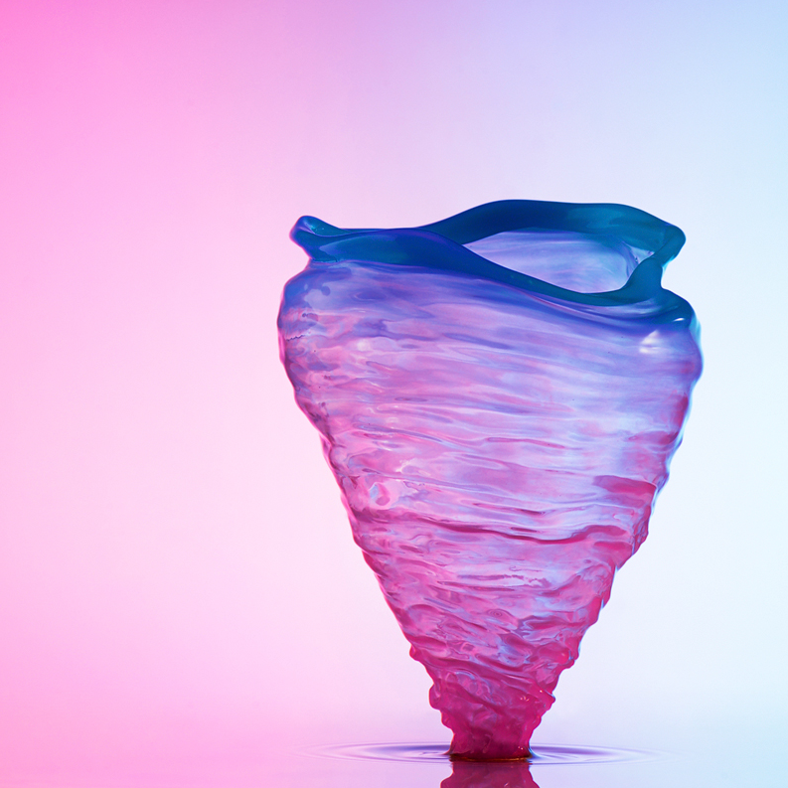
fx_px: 3477
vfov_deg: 12.9
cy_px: 393
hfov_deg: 12.9
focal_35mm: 135
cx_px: 484
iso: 125
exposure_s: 1/125
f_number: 16
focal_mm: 105
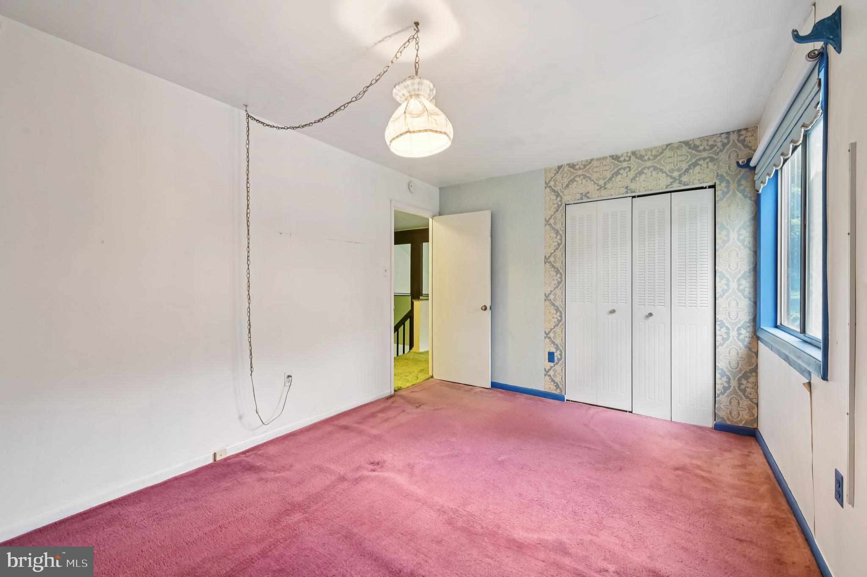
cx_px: 434
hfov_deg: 104.3
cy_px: 288
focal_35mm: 14
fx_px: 337
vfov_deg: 81.1
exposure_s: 1/6
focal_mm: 14
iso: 400
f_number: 8
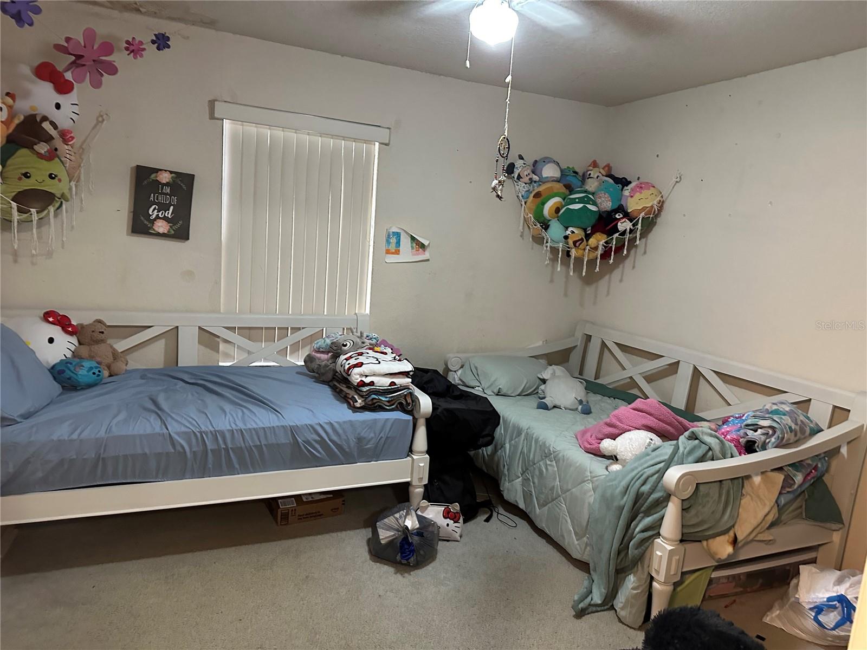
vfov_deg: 56.8
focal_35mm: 24
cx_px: 434
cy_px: 325
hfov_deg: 71.6
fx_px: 601
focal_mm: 6.86
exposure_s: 1/40
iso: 640
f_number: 1.78
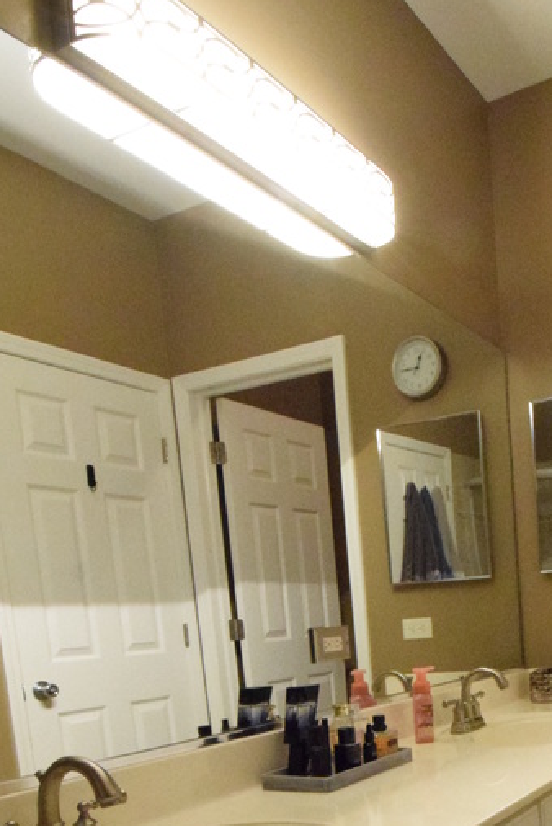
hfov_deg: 38.1
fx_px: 735
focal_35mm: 32
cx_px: 508
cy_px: 684
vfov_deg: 53.9
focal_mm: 10
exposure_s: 1/100
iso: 12800
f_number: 14
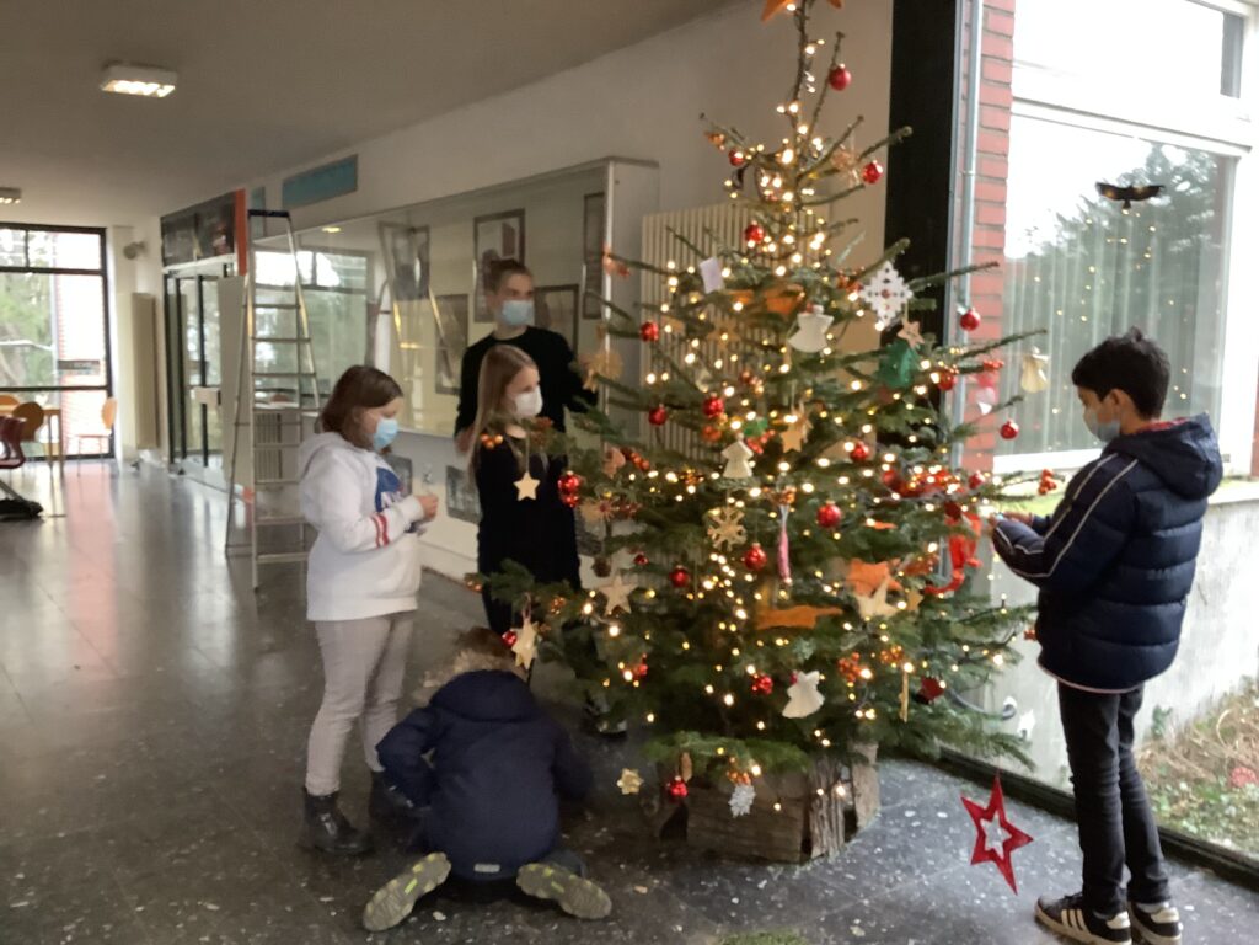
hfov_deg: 58.4
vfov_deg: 45.4
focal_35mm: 31
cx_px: 630
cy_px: 472
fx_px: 1127
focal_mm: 3.3
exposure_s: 1/33
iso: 320
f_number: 2.4
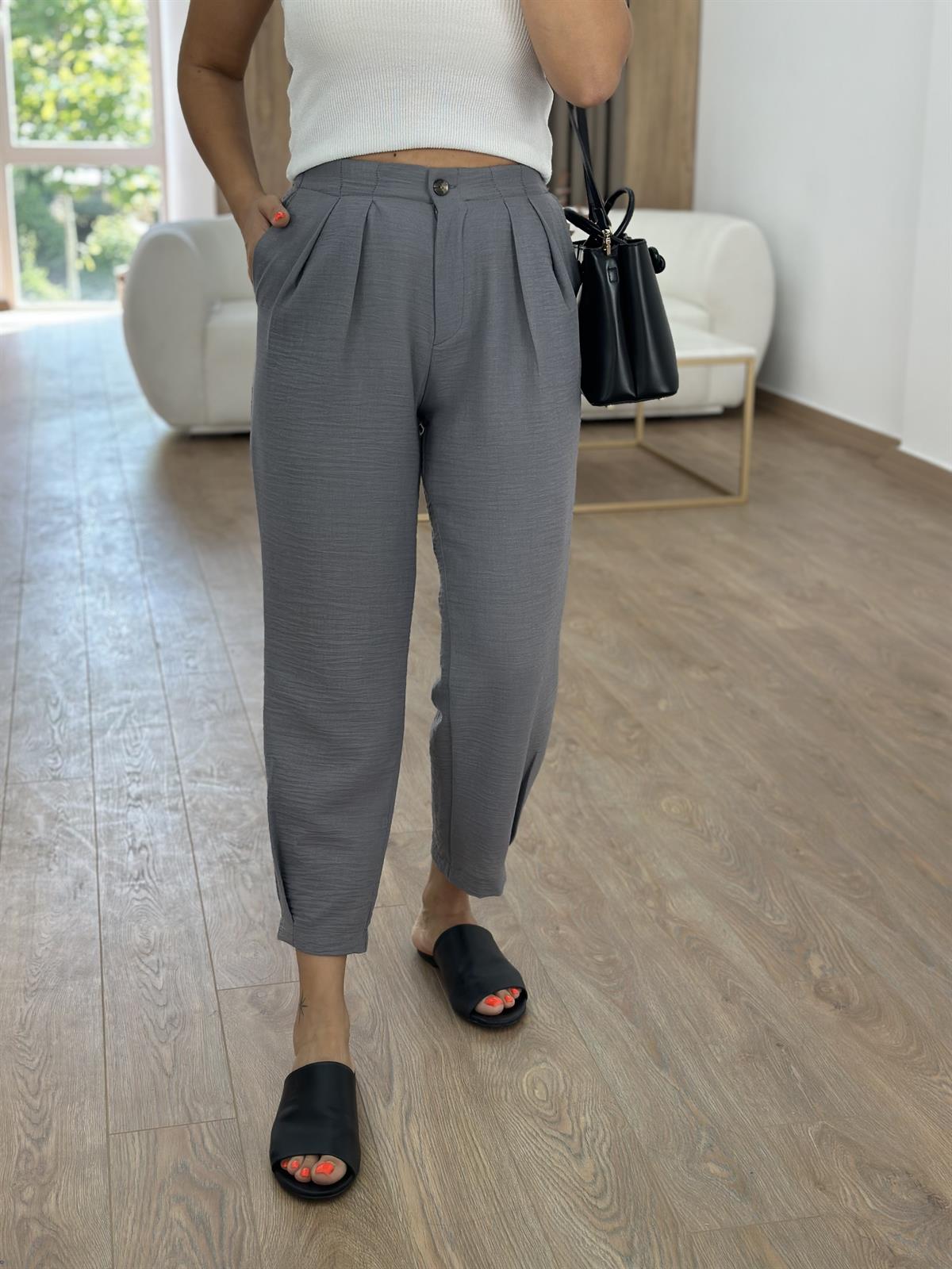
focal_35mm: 48
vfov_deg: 39.7
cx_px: 476
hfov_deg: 30.3
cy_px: 634
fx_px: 1760
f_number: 1.78
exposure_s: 1/207
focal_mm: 6.86
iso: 80
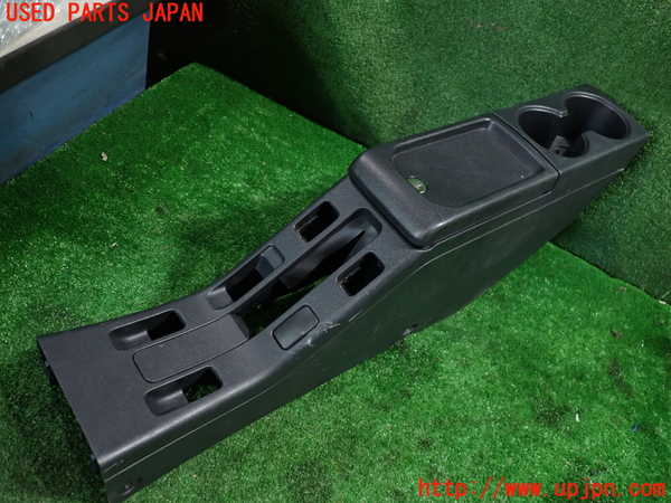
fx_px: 582
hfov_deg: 60.0
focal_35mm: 30
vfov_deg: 46.8
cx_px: 336
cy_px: 252
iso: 250
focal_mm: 5.4
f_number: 2.3
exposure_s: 1/30
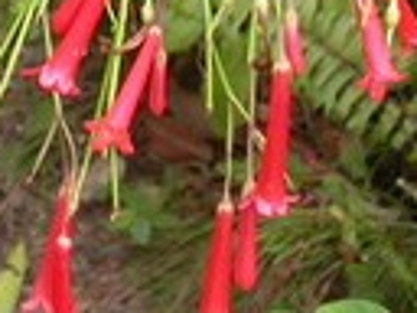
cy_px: -150
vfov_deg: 8.2
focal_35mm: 178
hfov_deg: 11.1
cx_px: 72
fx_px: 2144
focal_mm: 7.85
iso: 100
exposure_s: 1/65.4
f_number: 3.7
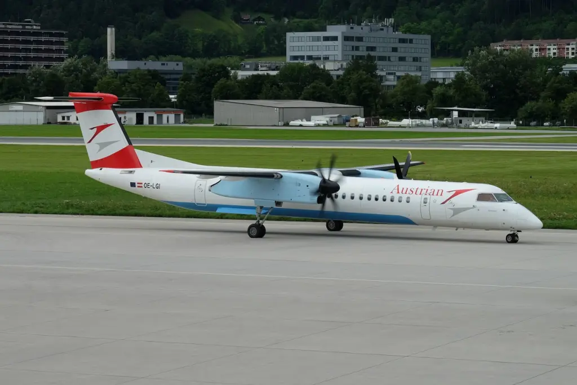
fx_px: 1715
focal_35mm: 107
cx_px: 288
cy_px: 192
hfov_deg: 19.1
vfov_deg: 12.8
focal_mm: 71.1
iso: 200
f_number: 8
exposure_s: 1/200
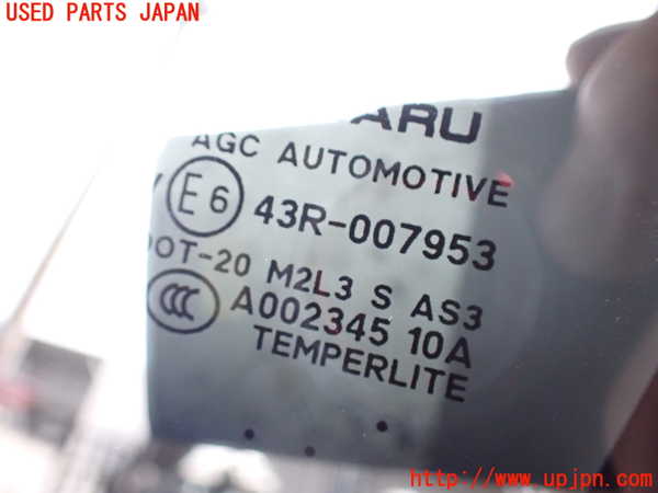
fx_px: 570
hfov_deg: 60.0
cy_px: 246
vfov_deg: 46.8
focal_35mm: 30
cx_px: 329
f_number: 2.3
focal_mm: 5.4
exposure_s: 1/80
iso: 800
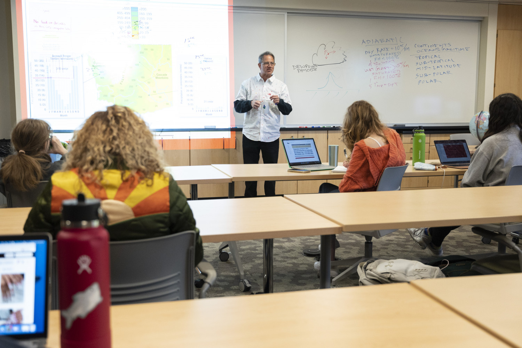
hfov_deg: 51.9
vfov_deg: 35.9
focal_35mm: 37
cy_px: 174
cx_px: 261
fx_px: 536
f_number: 4
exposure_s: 1/125
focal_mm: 37
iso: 2500
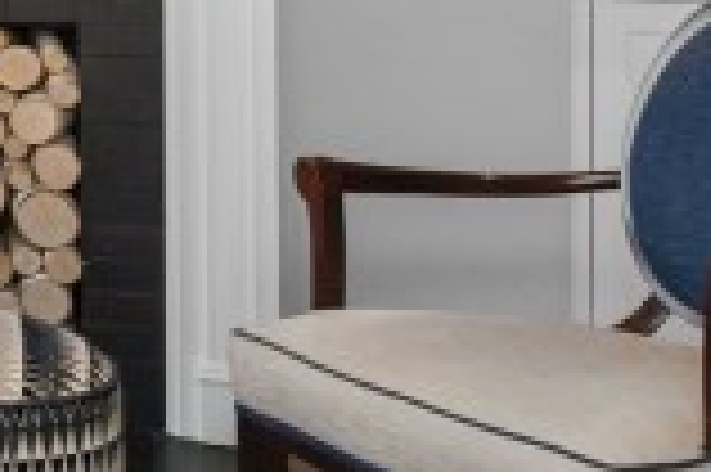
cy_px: -193
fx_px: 2012
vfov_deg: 12.8
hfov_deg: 15.4
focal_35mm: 102
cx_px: -778
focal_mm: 14
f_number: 5.6
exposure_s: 1/80
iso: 800
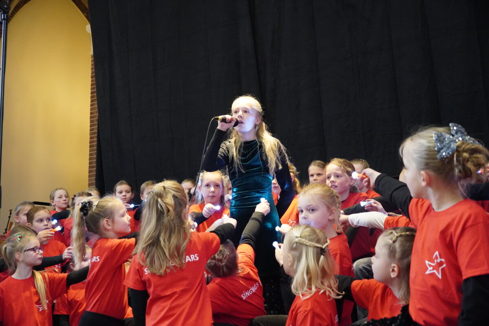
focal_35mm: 46
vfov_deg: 28.9
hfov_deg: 42.3
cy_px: 163
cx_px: 244
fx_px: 632
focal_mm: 31
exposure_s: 1/60
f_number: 4
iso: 4000
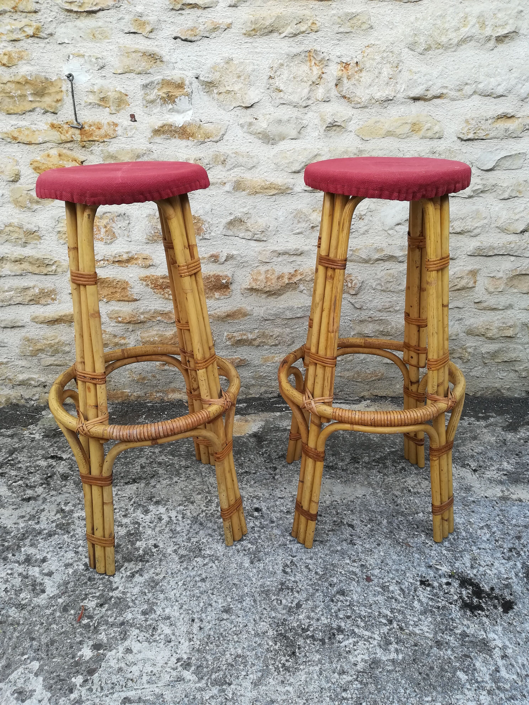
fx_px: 530
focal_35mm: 26
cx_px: 264
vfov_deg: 67.3
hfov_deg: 53.1
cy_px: 352
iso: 50
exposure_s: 1/107
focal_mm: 3.83
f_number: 2.2
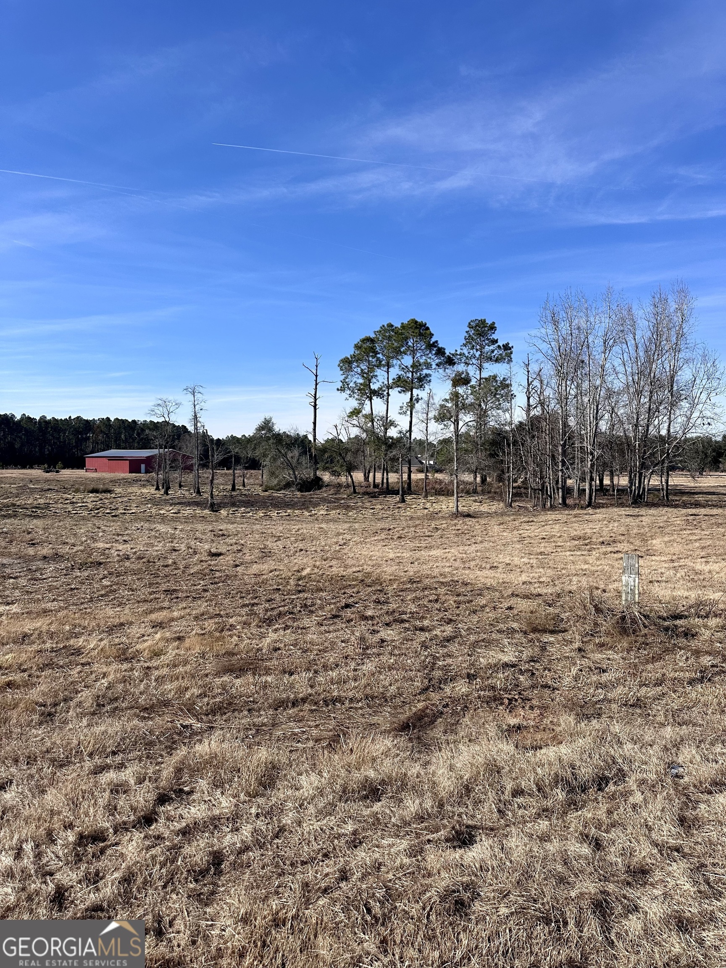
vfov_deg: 71.6
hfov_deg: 56.8
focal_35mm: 24
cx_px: 363
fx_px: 671
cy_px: 484
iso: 80
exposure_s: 1/4762
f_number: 1.78
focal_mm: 6.86
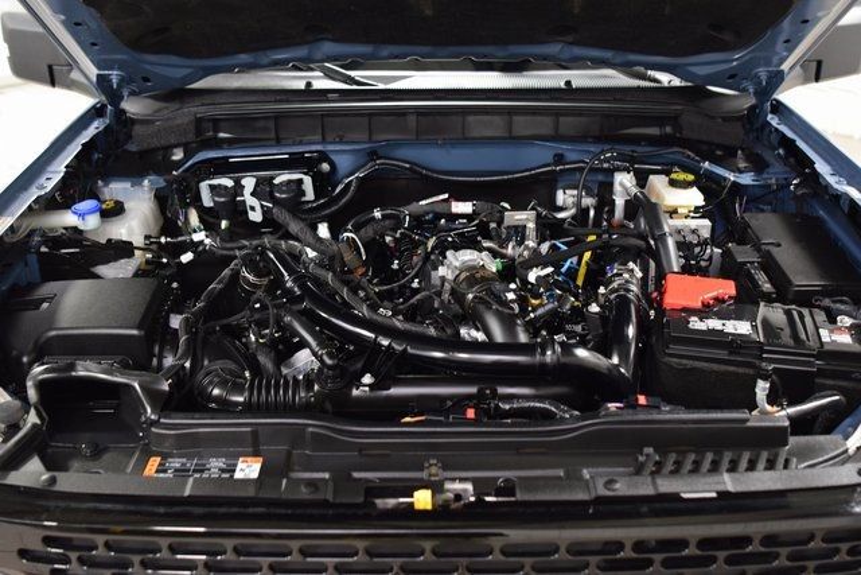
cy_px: 288
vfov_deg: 34.2
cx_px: 430
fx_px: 933
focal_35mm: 39
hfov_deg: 49.5
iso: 1600
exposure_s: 1/50
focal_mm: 26
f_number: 2.8
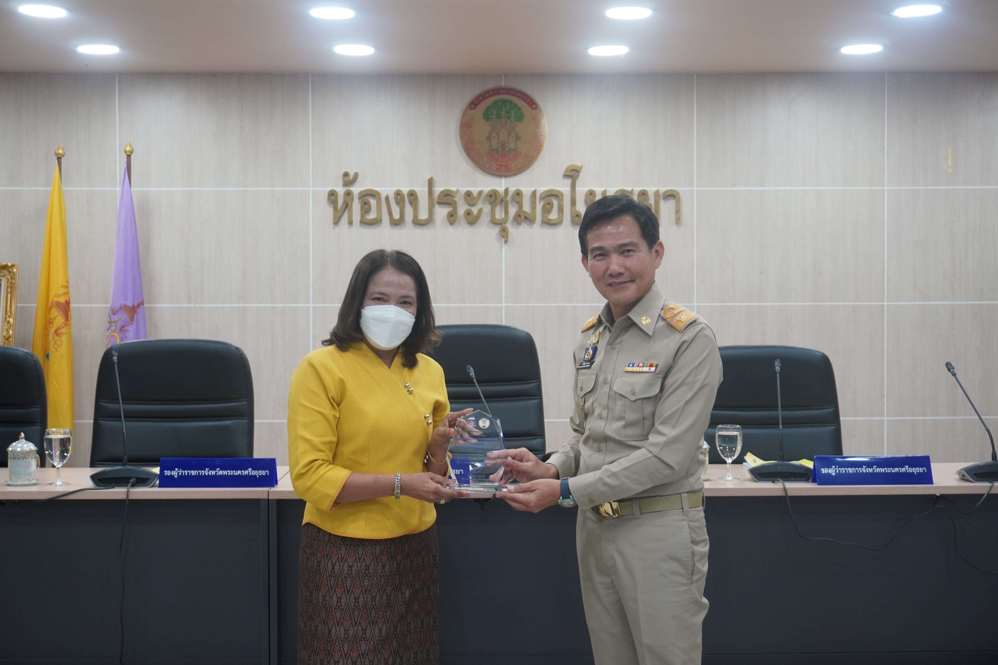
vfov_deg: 28.9
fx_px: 1289
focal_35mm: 46
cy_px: 332
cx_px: 499
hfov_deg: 42.3
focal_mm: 31
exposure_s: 1/50
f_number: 5
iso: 640
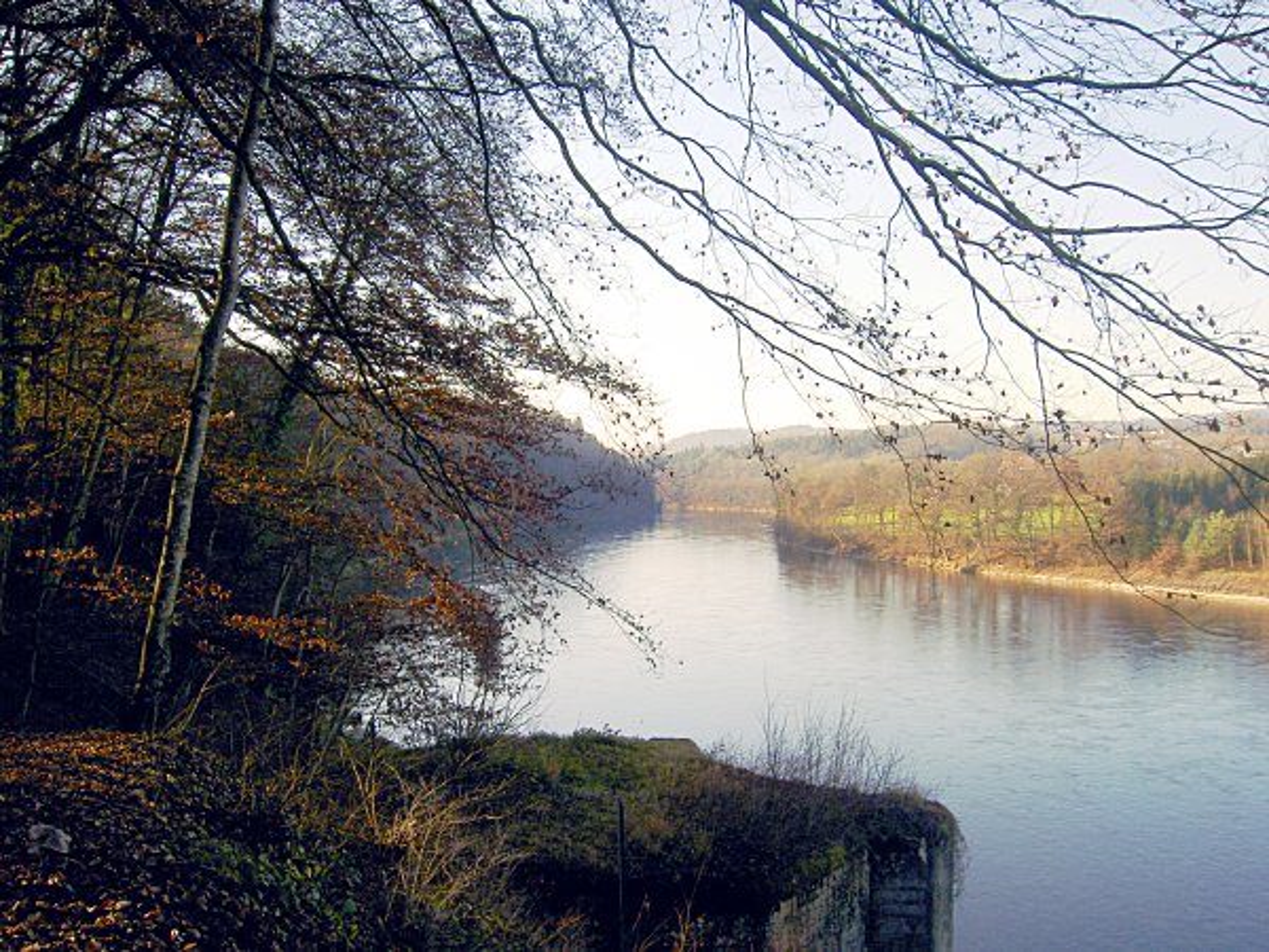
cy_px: 476
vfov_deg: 41.8
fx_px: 1246
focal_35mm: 34
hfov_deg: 54.0
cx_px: 634
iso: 50
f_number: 4.7
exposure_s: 1/200
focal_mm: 5.6
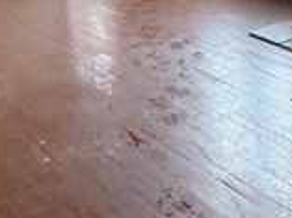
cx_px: 294
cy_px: -74
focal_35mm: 83
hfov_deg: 22.7
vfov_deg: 16.6
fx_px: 699
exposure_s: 1/52
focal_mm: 5.96
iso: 500
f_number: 1.6
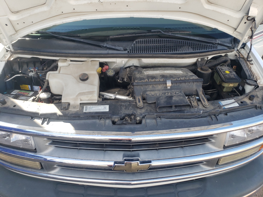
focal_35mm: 26
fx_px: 198
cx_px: 132
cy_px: 98
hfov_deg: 67.3
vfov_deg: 53.1
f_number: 1.5
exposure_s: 1/500
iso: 50
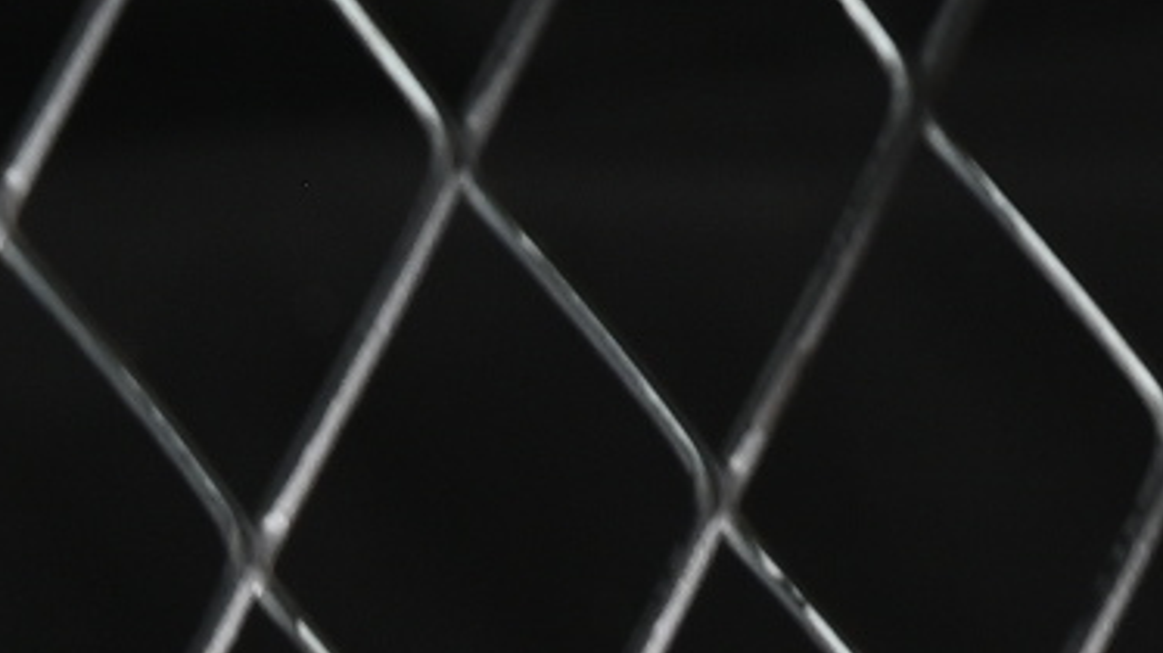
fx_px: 18033
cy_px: -1437
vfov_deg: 2.1
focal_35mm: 585
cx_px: 4301
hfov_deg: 3.5
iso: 160
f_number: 6.3
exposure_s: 1/50
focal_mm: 50
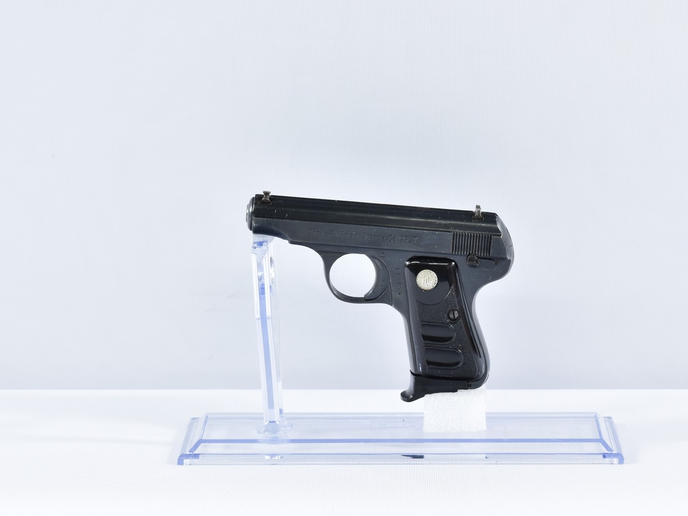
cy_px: 263
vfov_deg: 13.1
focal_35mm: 113
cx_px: 382
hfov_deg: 17.4
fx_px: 2246
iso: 640
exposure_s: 1/20
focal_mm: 50
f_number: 5.6
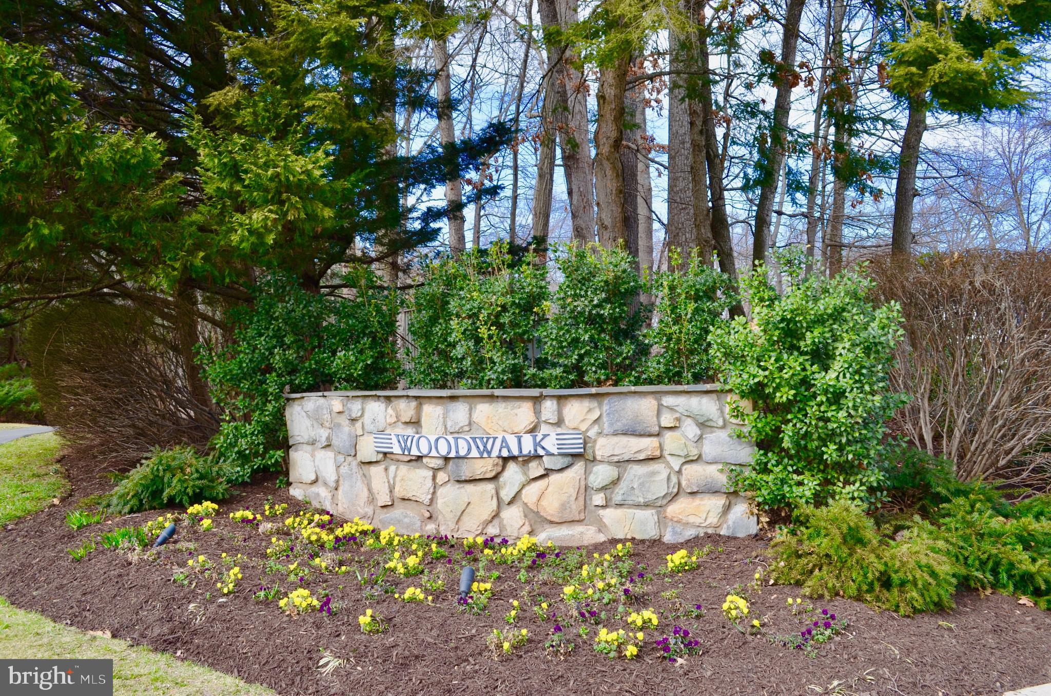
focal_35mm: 33
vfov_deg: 39.8
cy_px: 348
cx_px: 526
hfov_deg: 57.3
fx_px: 961
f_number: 7.1
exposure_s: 1/200
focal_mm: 22
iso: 200
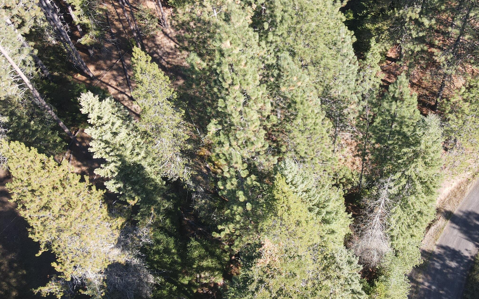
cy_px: 136
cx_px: 319
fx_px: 496
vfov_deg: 33.6
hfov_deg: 50.6
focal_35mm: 38
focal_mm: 4.5
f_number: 2.8
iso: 100
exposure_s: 1/160
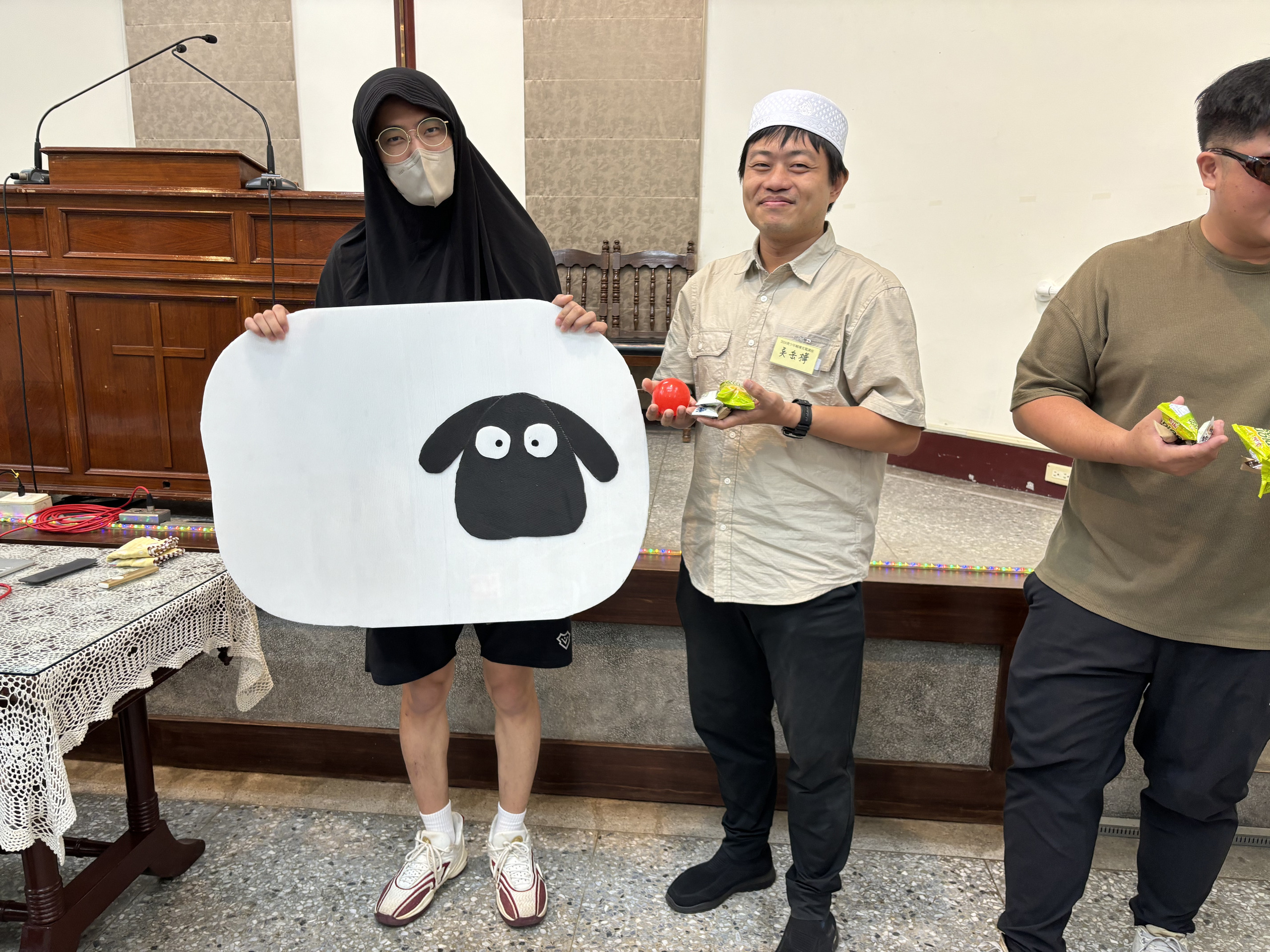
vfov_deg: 53.1
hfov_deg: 67.3
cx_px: 635
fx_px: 954
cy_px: 476
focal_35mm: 26
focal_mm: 5.96
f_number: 1.6
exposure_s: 1/60
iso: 125
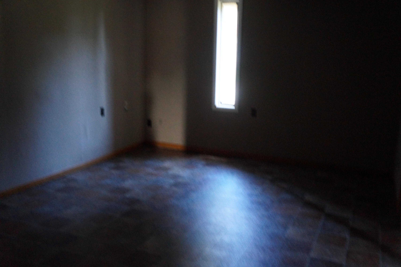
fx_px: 401
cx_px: 200
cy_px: 134
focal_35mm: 36
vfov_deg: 36.8
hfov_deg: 53.2
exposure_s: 1/5
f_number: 4
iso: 3200
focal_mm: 24
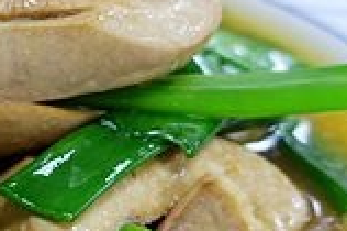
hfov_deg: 16.0
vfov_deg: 12.8
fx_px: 1030
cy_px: 89
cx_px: -294
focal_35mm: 107
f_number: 2.5
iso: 125
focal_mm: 9.47
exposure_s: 1/30
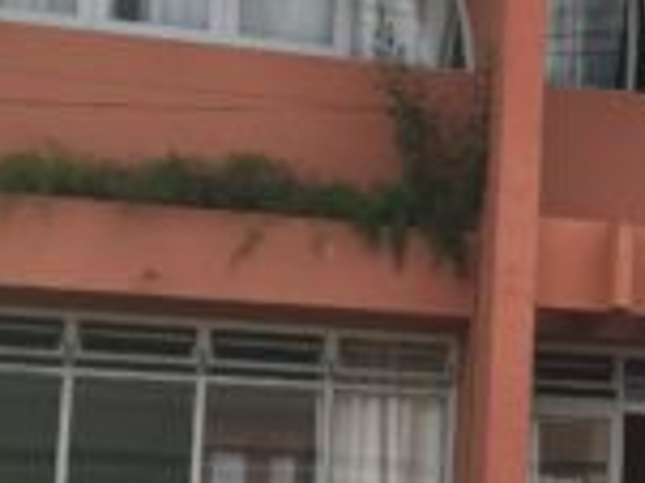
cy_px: 400
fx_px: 2216
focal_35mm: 119
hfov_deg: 15.0
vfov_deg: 12.4
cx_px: 1042
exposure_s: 1/686
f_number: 2.2
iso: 25
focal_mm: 4.15
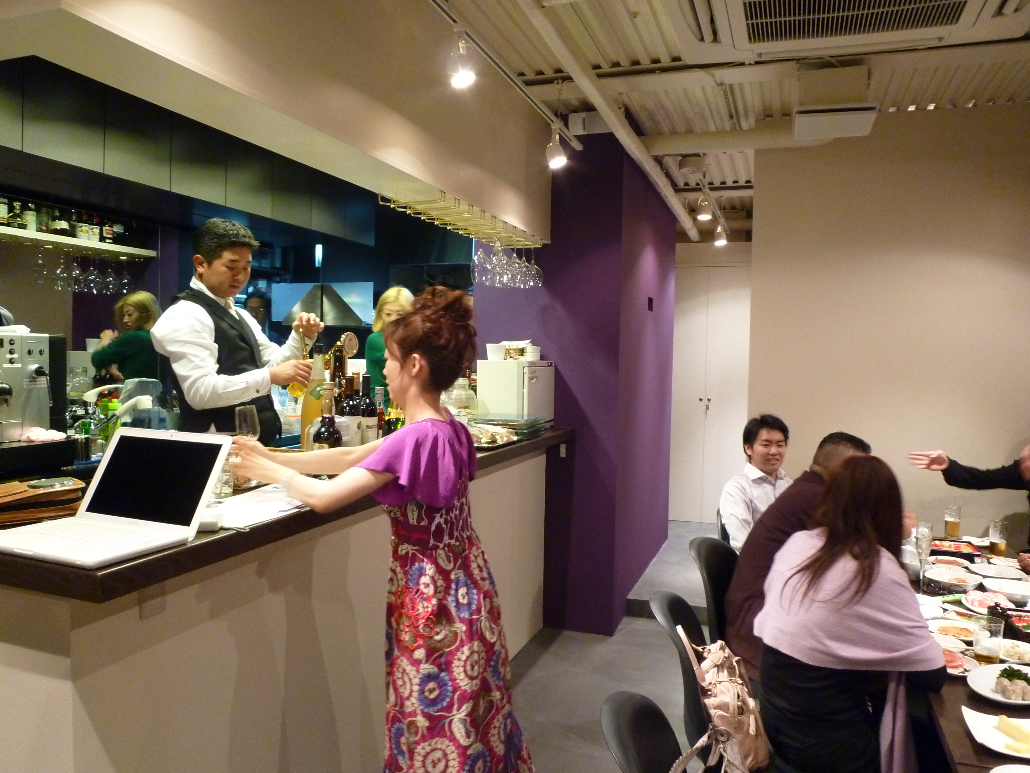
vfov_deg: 54.9
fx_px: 744
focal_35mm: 25
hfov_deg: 69.4
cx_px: 515
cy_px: 386
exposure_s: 1/15
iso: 400
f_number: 2.8
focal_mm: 4.5
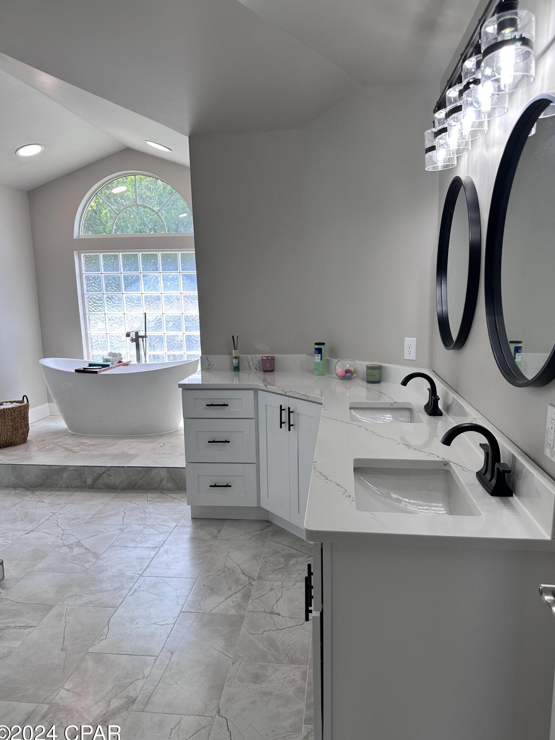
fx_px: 534
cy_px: 383
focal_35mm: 25
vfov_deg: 69.4
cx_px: 281
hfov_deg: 54.9
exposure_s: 1/194
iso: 80
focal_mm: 6.86
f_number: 1.78
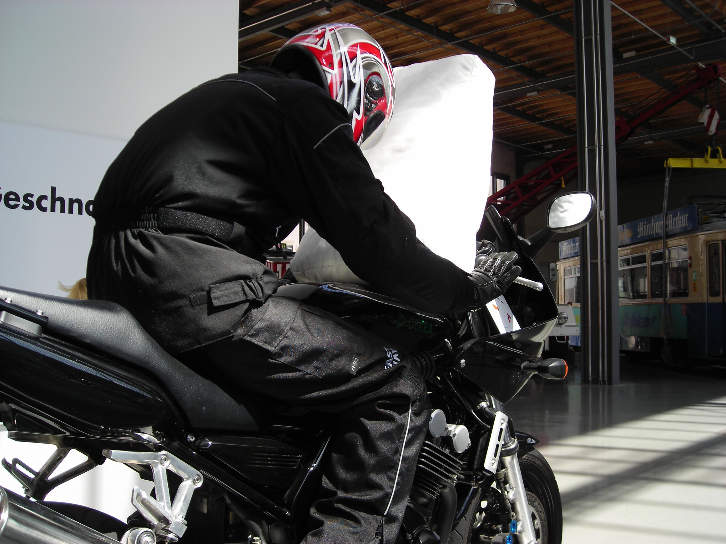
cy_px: 272
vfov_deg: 35.1
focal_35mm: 41
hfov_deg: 45.8
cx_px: 363
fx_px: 860
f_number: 3.3
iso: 50
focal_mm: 6.8
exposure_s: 1/119
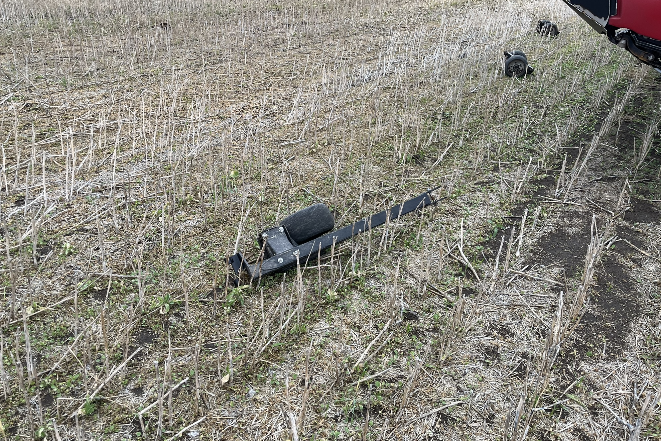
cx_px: 323
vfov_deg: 46.3
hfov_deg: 65.5
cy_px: 197
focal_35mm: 28
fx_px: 514
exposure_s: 1/247
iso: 40
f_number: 1.6
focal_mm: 5.1
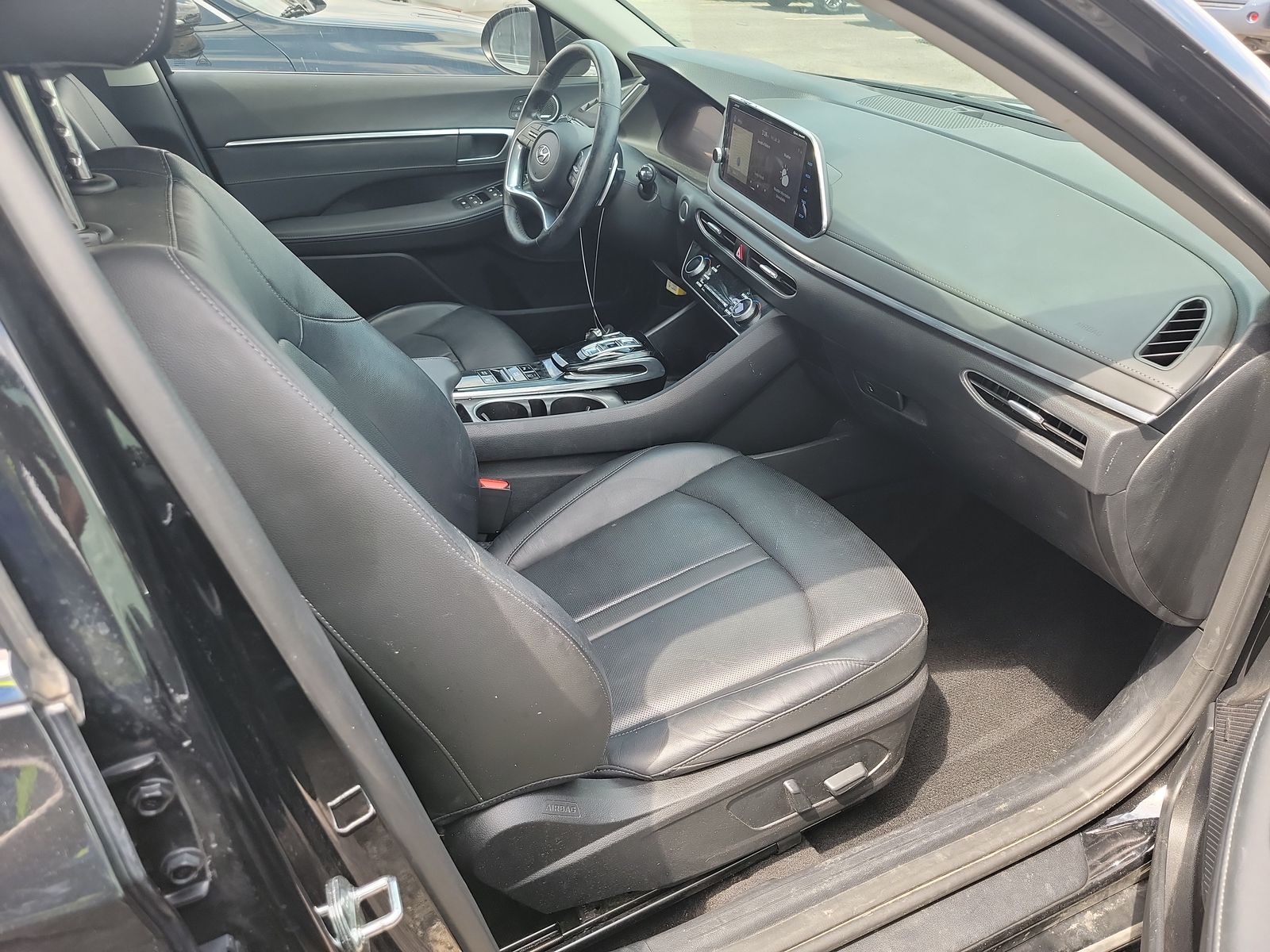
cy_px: 476
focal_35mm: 24
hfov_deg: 71.6
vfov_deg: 56.8
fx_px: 881
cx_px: 635
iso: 63
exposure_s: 1/59
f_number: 1.8
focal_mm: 6.7
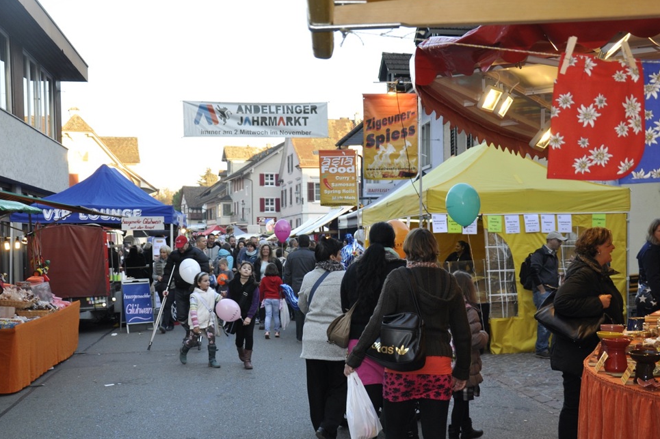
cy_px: 267
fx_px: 855
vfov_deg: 28.8
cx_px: 334
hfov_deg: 42.2
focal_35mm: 47
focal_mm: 25
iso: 320
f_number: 4
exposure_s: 1/200
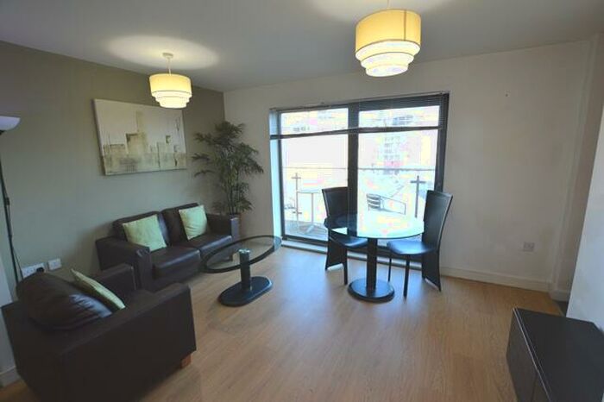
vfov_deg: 77.3
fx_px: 252
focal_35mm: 15
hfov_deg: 100.4
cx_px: 302
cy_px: 201
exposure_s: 1/100
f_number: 5
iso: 400
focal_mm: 10
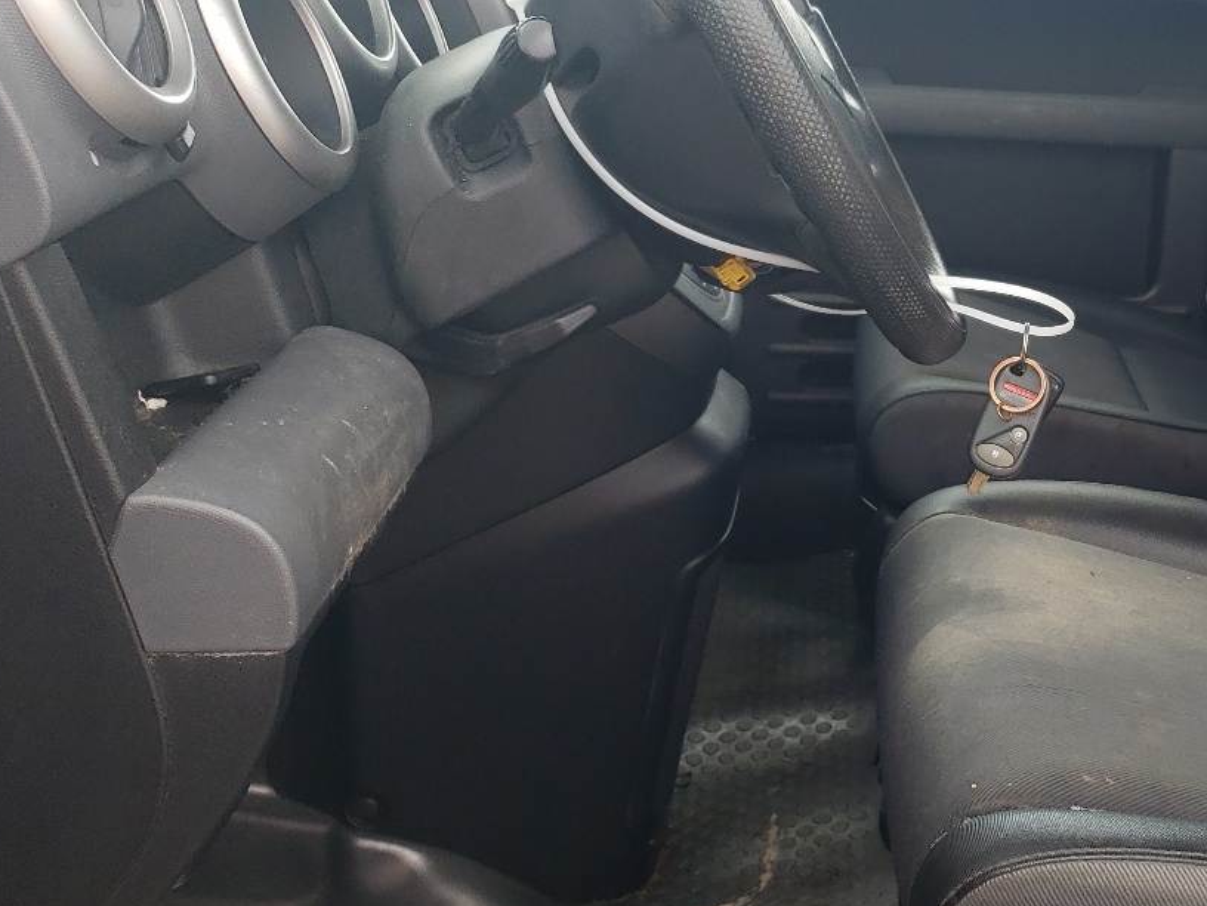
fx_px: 1778
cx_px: 1137
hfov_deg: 34.8
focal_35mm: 51
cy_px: 342
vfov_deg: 28.5
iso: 50
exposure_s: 1/278
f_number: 1.5
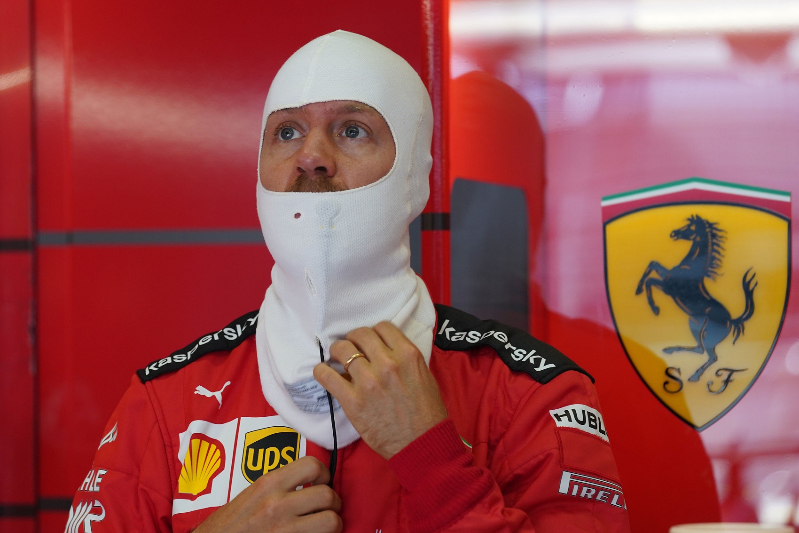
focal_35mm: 147
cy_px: 266
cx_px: 400
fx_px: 3262
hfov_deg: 14.0
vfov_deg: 9.3
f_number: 4.5
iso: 1600
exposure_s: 1/100
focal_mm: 147
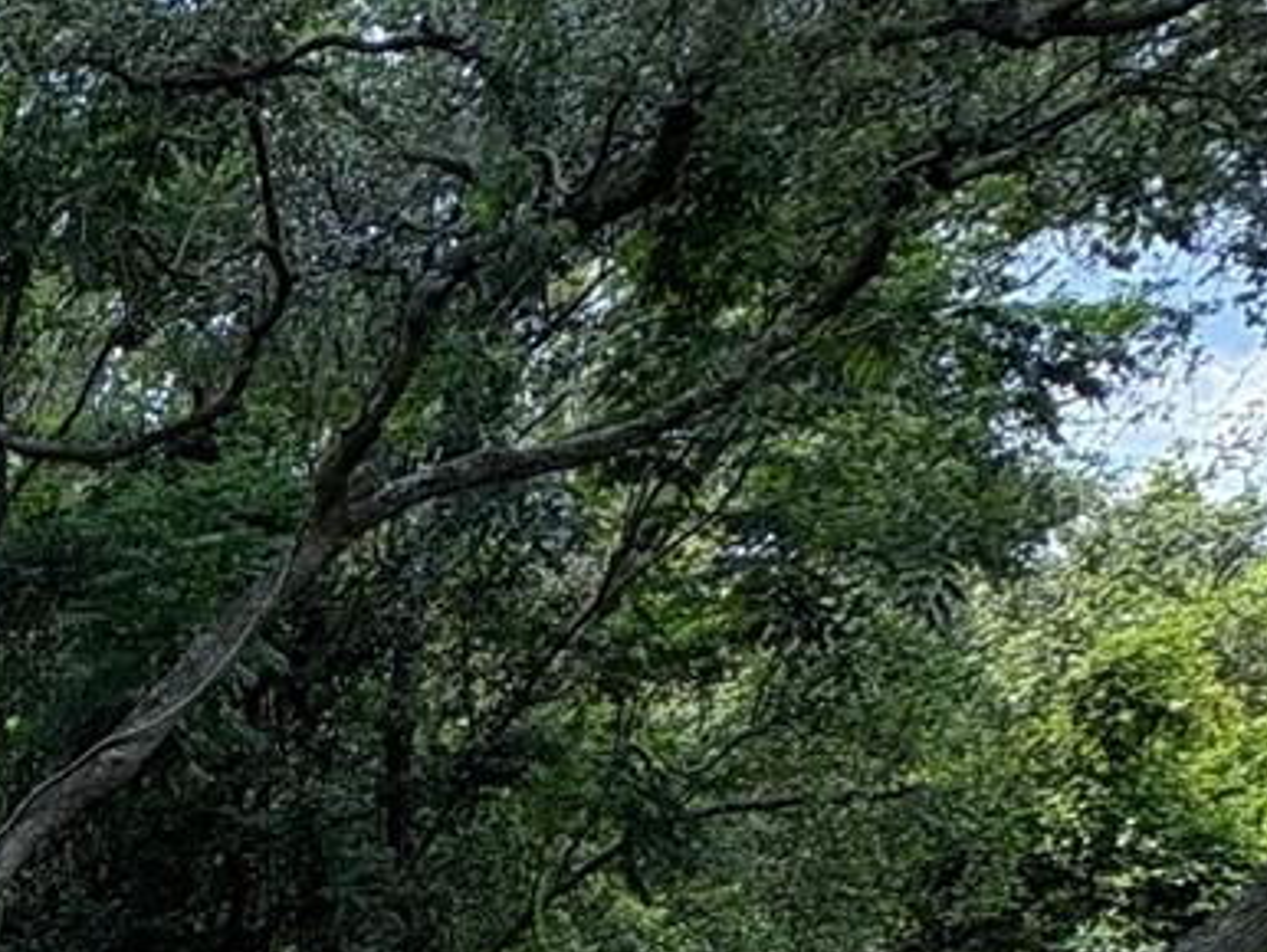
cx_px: -834
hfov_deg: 23.3
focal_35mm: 58
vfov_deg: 21.0
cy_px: 1464
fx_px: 2124
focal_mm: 2.22
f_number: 2.2
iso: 40
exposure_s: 1/403
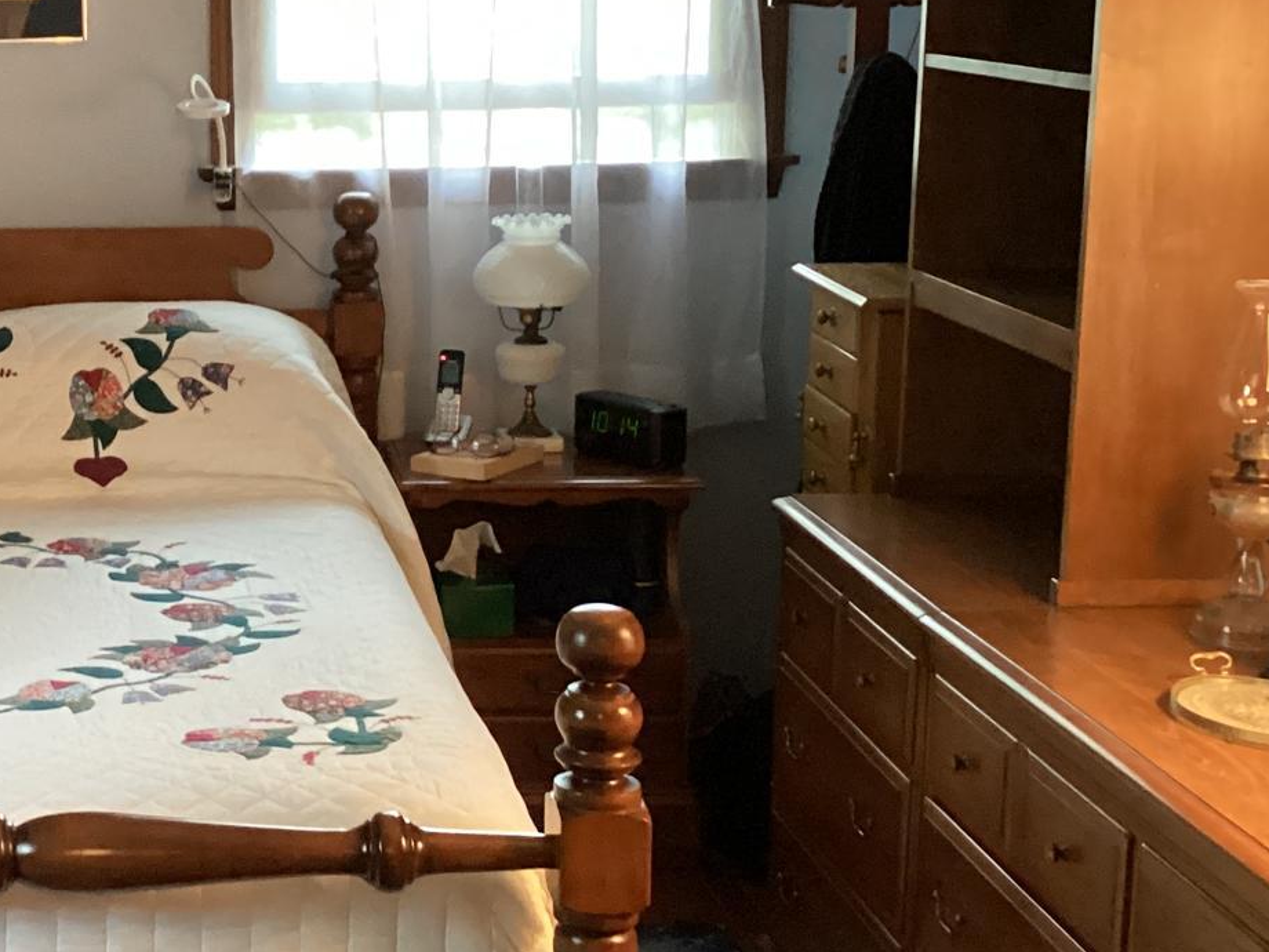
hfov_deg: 26.9
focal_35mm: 69
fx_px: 2529
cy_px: 404
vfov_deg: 21.3
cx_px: 58
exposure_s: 1/24
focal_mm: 3.3
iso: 640
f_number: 2.4
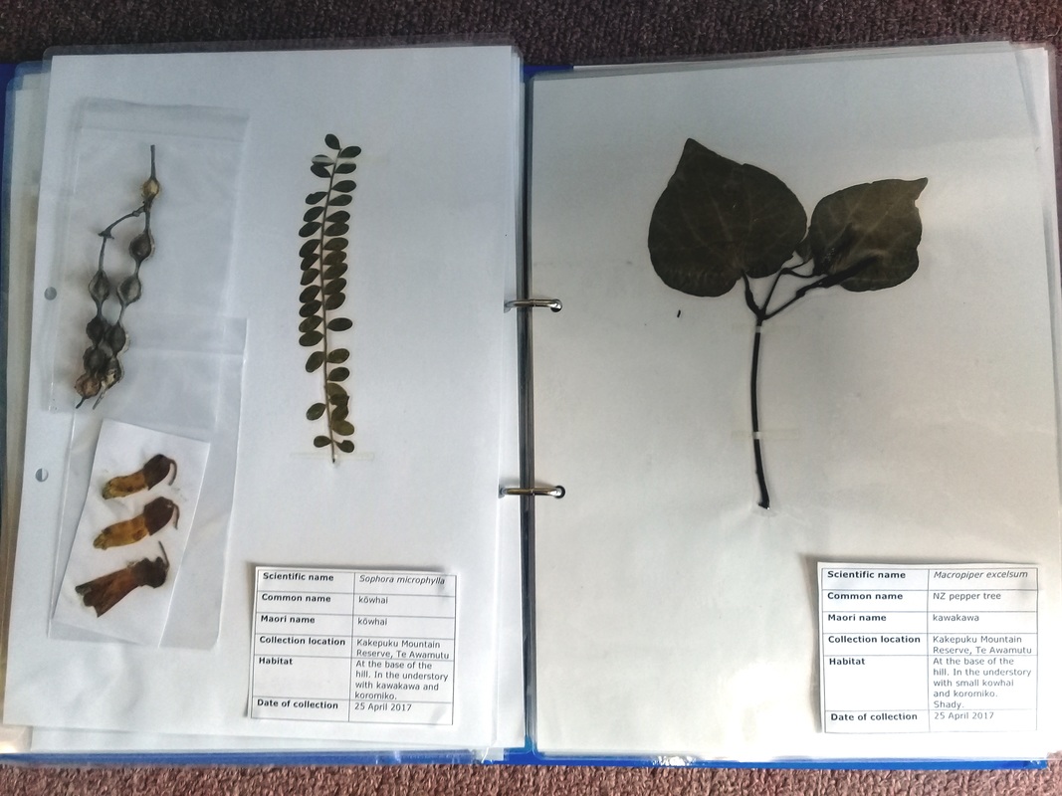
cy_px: 398
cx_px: 531
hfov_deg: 58.4
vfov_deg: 45.4
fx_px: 951
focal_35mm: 31
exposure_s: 1/33
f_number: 2.2
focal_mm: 3.3
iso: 125
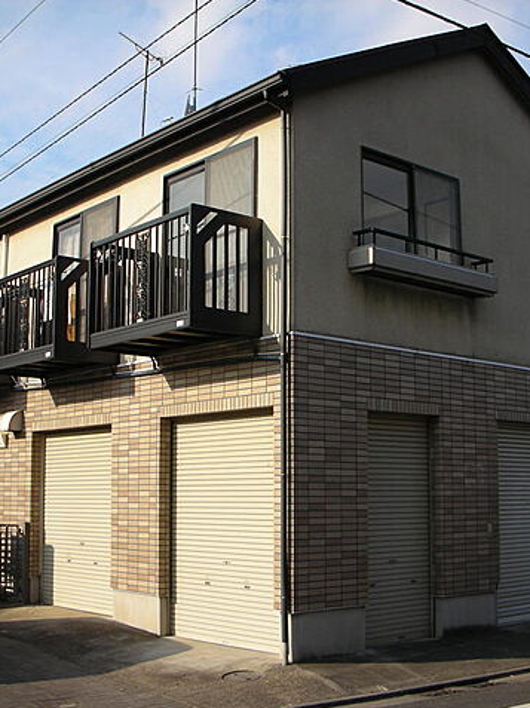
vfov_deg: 40.5
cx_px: 258
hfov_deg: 30.8
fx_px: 961
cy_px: 353
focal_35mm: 47
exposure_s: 1/463
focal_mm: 5.8
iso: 50
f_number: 3
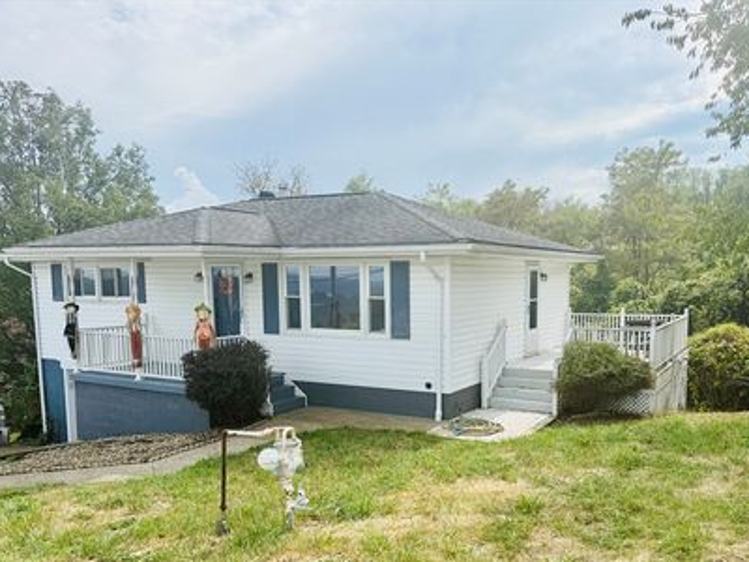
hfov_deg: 59.7
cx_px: 433
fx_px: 649
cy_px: 348
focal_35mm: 30
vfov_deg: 46.4
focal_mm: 6.76
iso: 80
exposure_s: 1/4405
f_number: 1.78
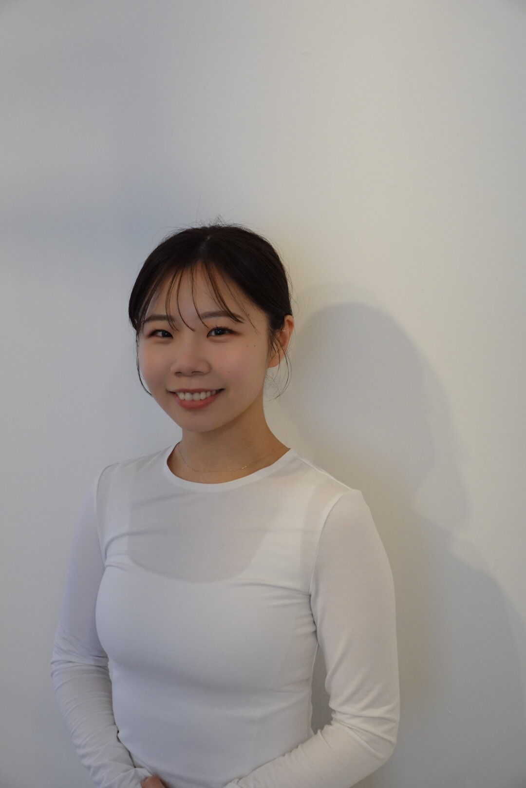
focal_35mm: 43
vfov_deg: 45.4
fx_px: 941
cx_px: 263
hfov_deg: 31.2
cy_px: 394
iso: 1250
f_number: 4
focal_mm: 15.76
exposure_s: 1/200
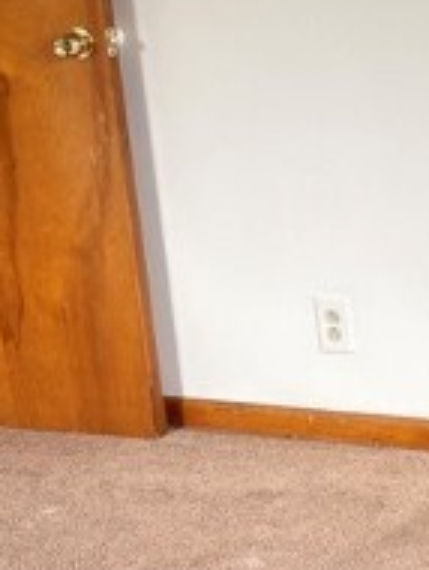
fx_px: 1731
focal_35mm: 105
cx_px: 786
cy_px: 375
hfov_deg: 12.8
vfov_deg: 18.6
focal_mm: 5.96
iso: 50
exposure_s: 1/122
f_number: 1.6
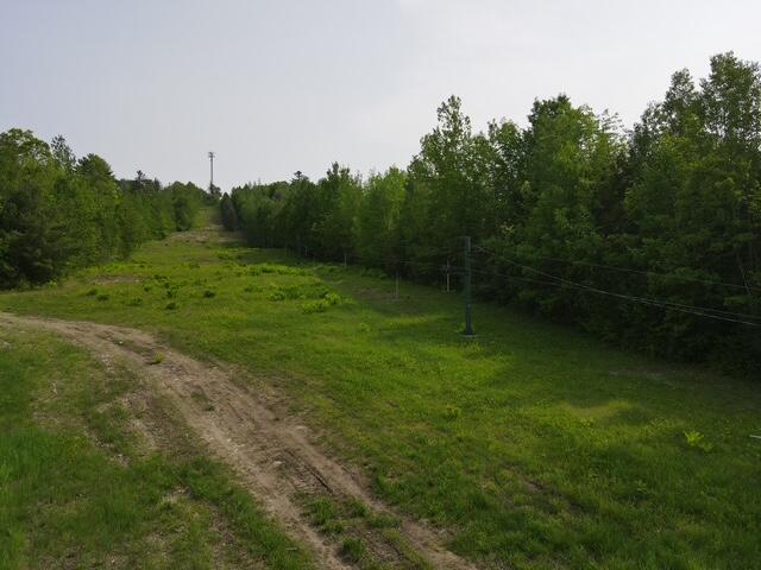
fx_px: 528
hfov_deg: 71.6
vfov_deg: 56.8
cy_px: 285
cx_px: 380
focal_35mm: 24
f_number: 2.8
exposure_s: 1/800
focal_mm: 4.5
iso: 100
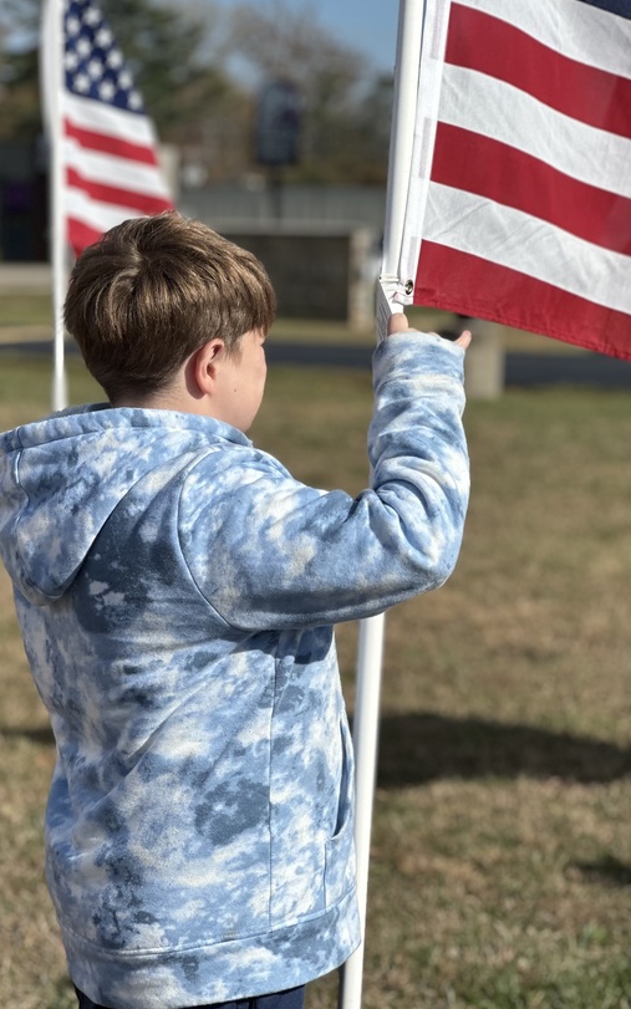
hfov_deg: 12.7
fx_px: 2834
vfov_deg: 20.2
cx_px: 244
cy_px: 531
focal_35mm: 103
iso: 32
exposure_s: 1/1193
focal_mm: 9
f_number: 2.8
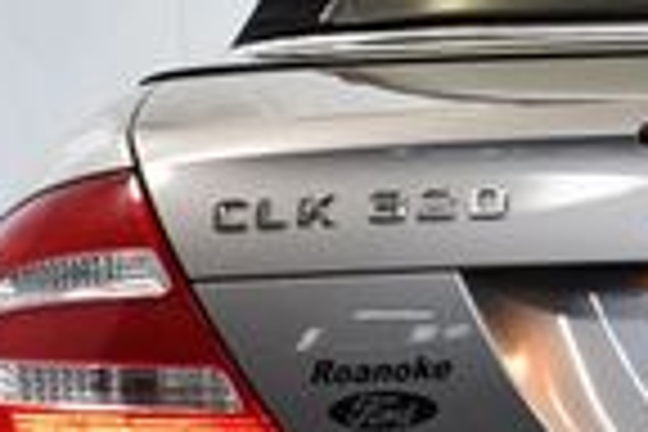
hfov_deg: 10.3
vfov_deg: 7.0
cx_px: 837
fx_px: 3528
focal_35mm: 196
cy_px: 387
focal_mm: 22
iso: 800
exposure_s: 1/160
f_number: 3.8
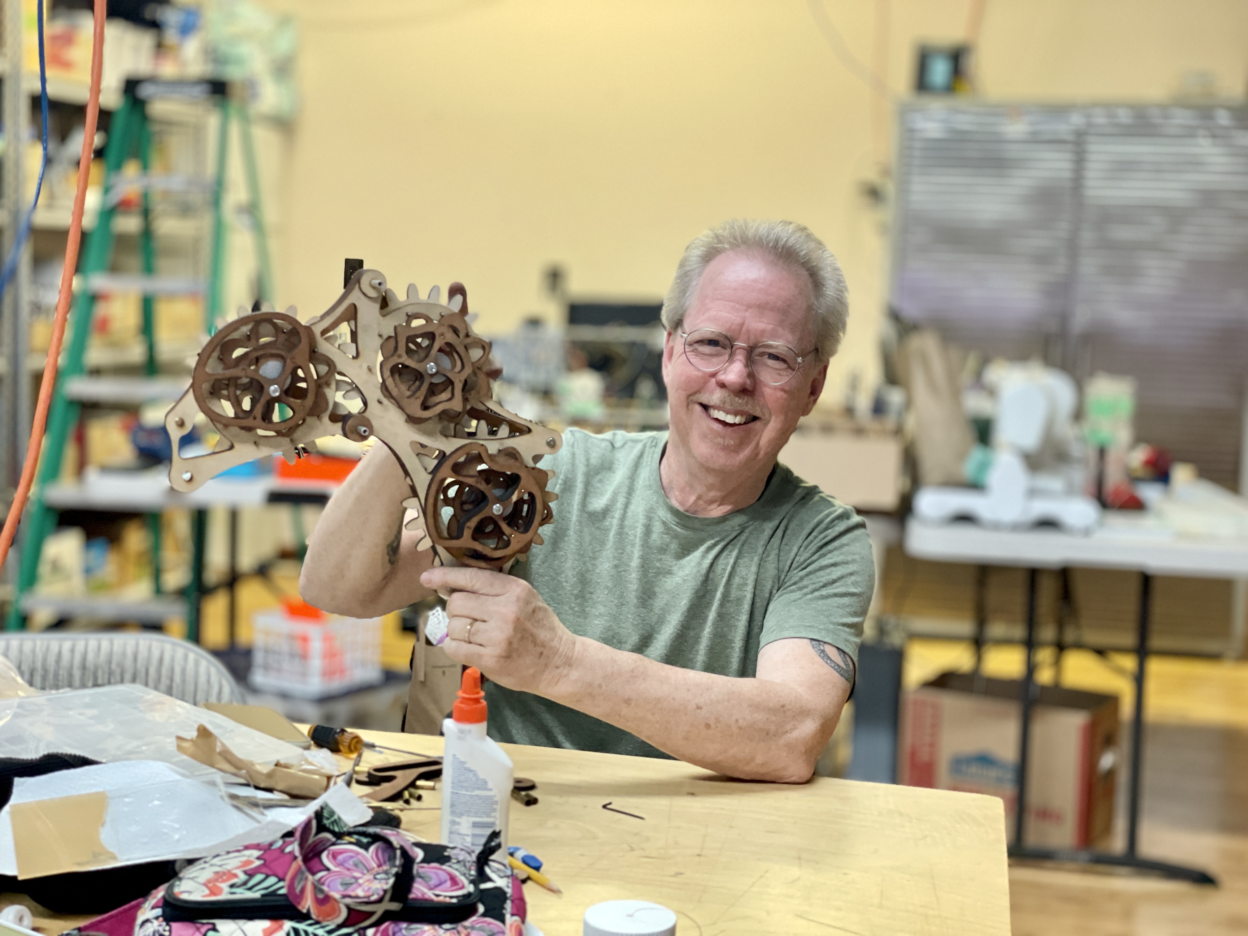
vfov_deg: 28.0
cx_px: 624
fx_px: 1875
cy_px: 468
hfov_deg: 36.8
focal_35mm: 52
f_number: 2
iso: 200
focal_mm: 6
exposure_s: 1/60
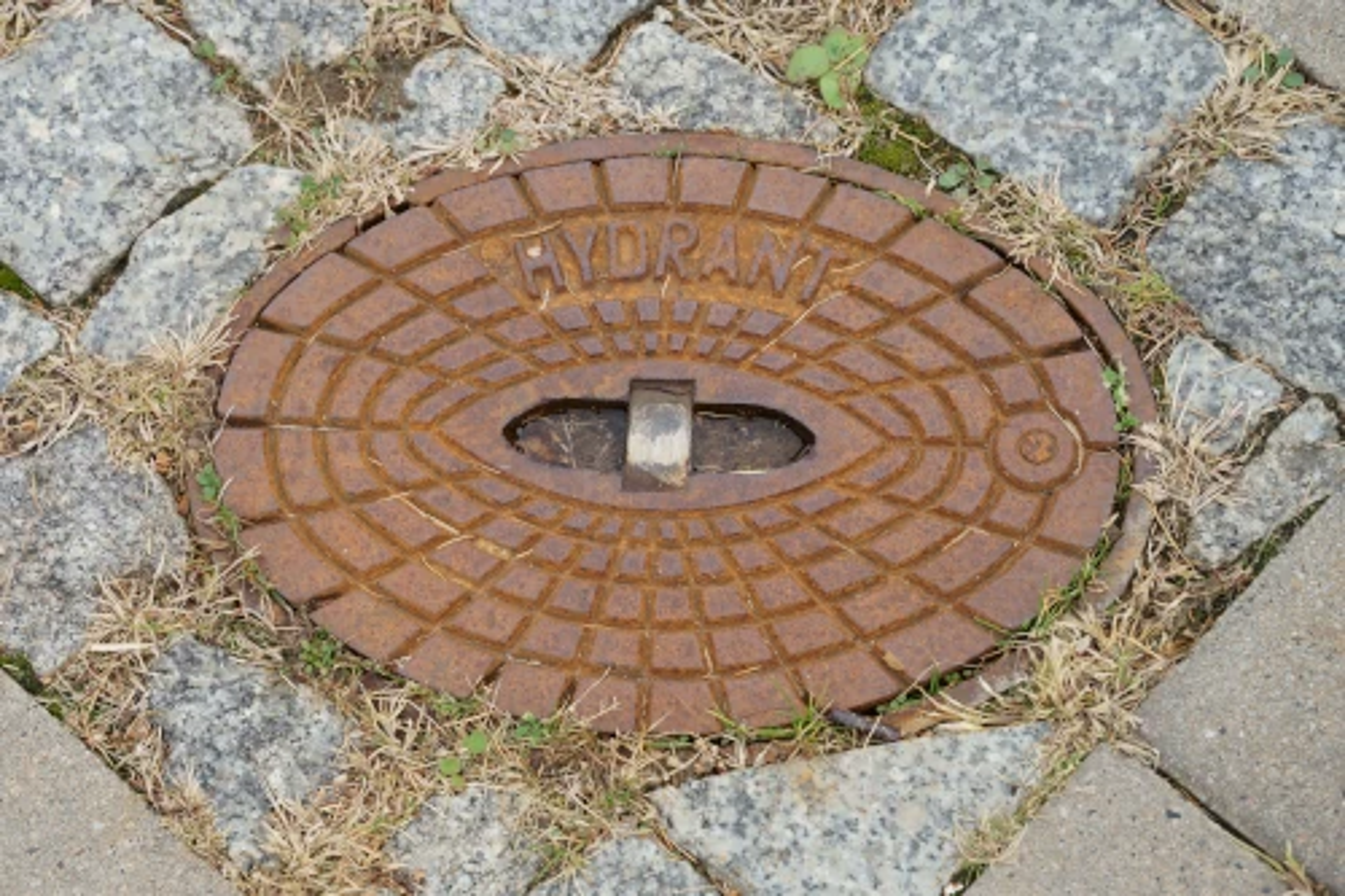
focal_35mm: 75
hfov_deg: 27.0
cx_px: 672
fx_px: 2801
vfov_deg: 18.2
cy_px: 448
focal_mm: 75
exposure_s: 1/200
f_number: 5.6
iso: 100
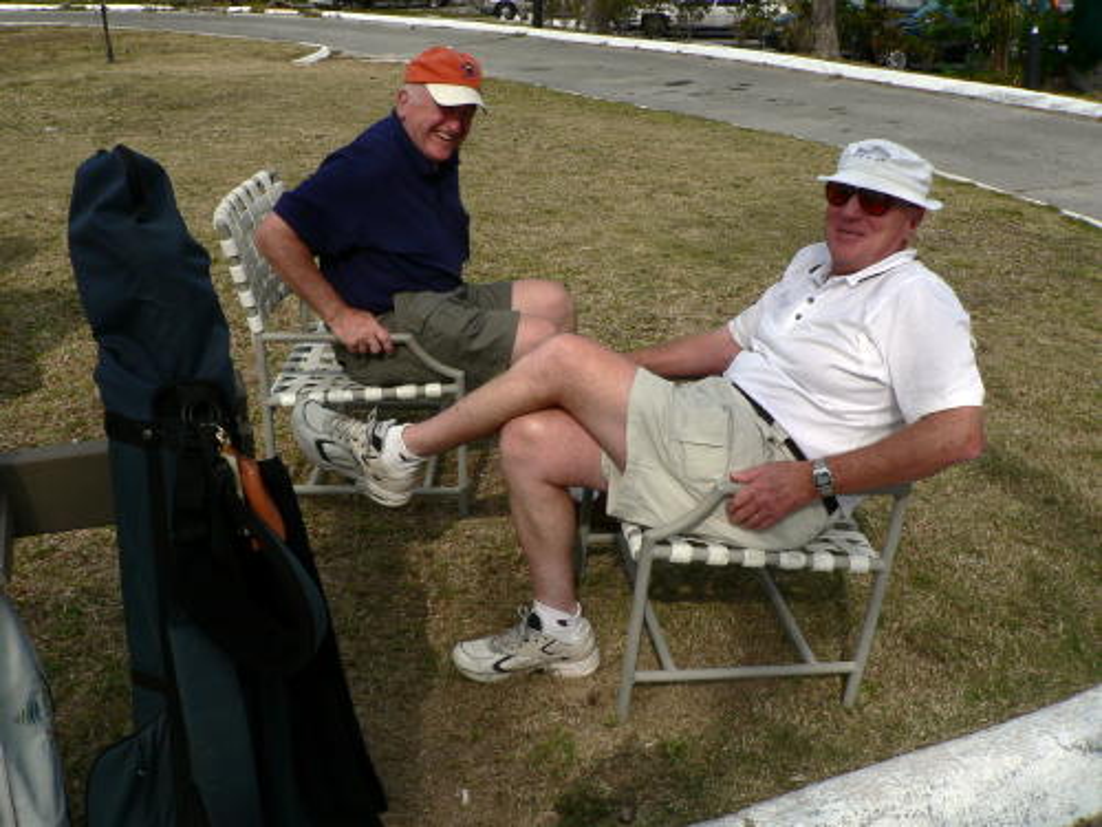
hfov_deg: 52.6
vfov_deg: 40.7
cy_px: 414
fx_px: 1114
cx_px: 551
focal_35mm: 35
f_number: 4
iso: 64
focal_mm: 6
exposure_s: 1/1300
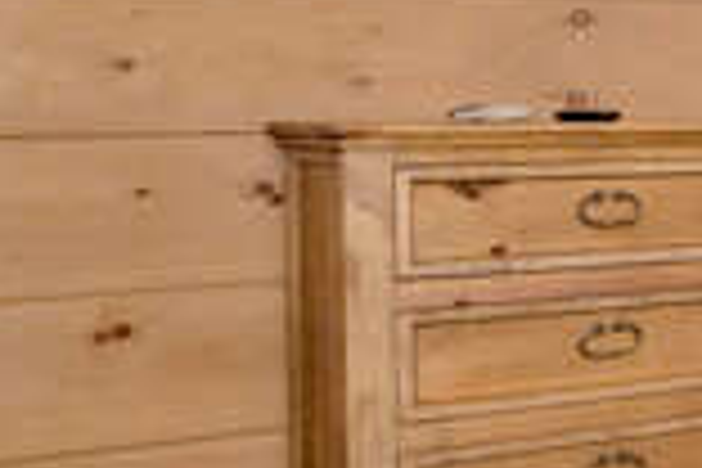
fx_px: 1540
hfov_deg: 15.8
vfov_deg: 17.3
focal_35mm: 79
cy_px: 189
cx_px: 1606
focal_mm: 16
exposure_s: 1/200
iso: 320
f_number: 8
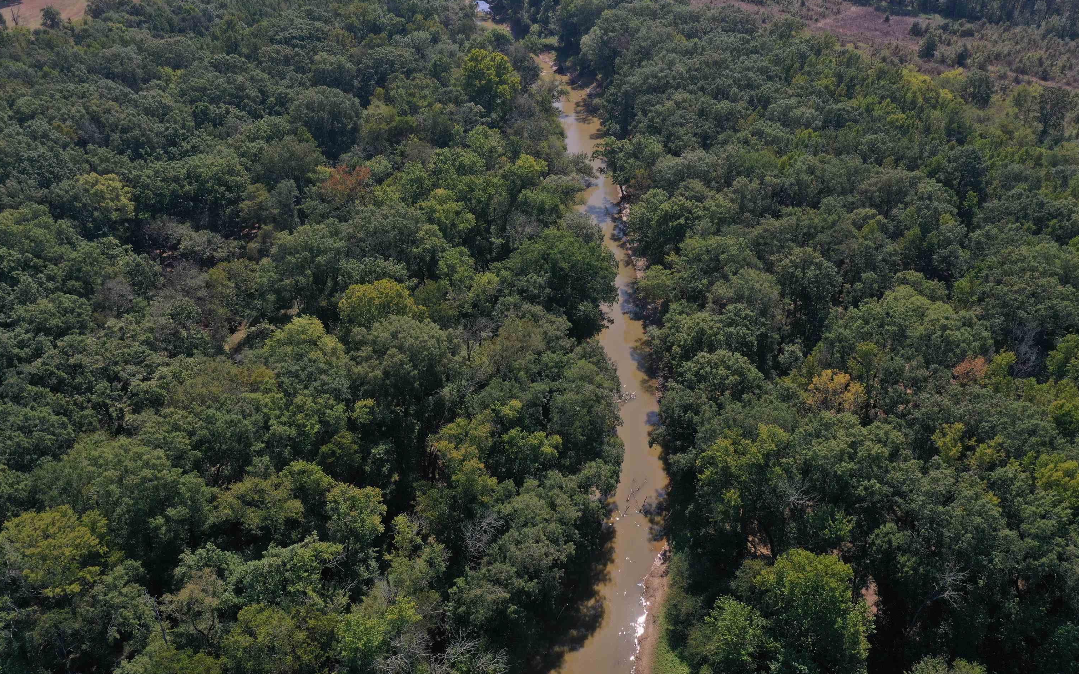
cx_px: 539
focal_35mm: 29
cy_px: 323
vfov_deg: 43.1
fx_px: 853
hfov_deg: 64.6
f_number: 5.6
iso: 100
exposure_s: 1/500
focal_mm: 10.26
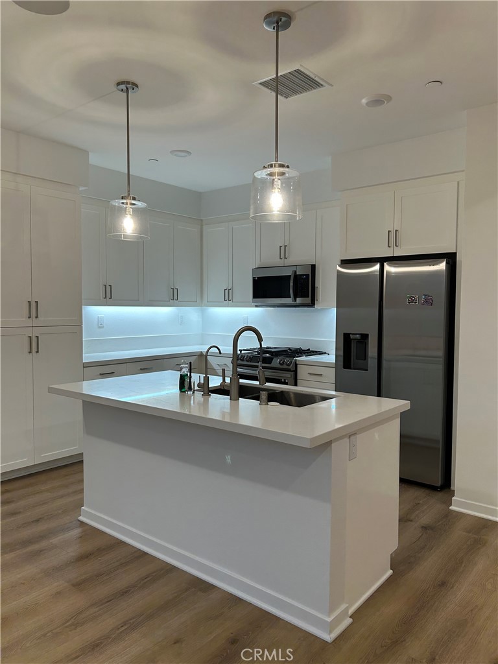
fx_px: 499
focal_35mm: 26
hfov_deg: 53.1
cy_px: 332
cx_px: 249
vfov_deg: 67.3
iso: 100
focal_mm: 5.7
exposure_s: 1/120
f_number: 1.5
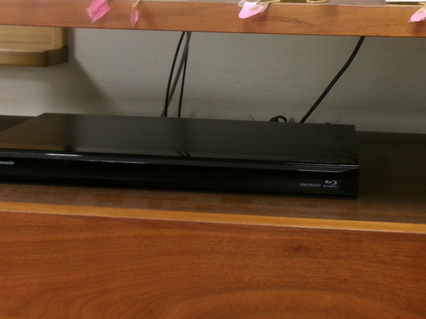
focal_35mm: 49
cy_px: 54
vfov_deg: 28.9
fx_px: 603
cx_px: 300
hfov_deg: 38.3
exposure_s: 1/34
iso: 307
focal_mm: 5.1
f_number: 3.9
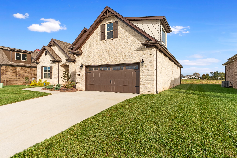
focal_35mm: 20
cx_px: 118
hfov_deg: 82.6
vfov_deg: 60.7
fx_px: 135
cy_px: 79
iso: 100
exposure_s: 1/320
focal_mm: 20.5
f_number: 7.1
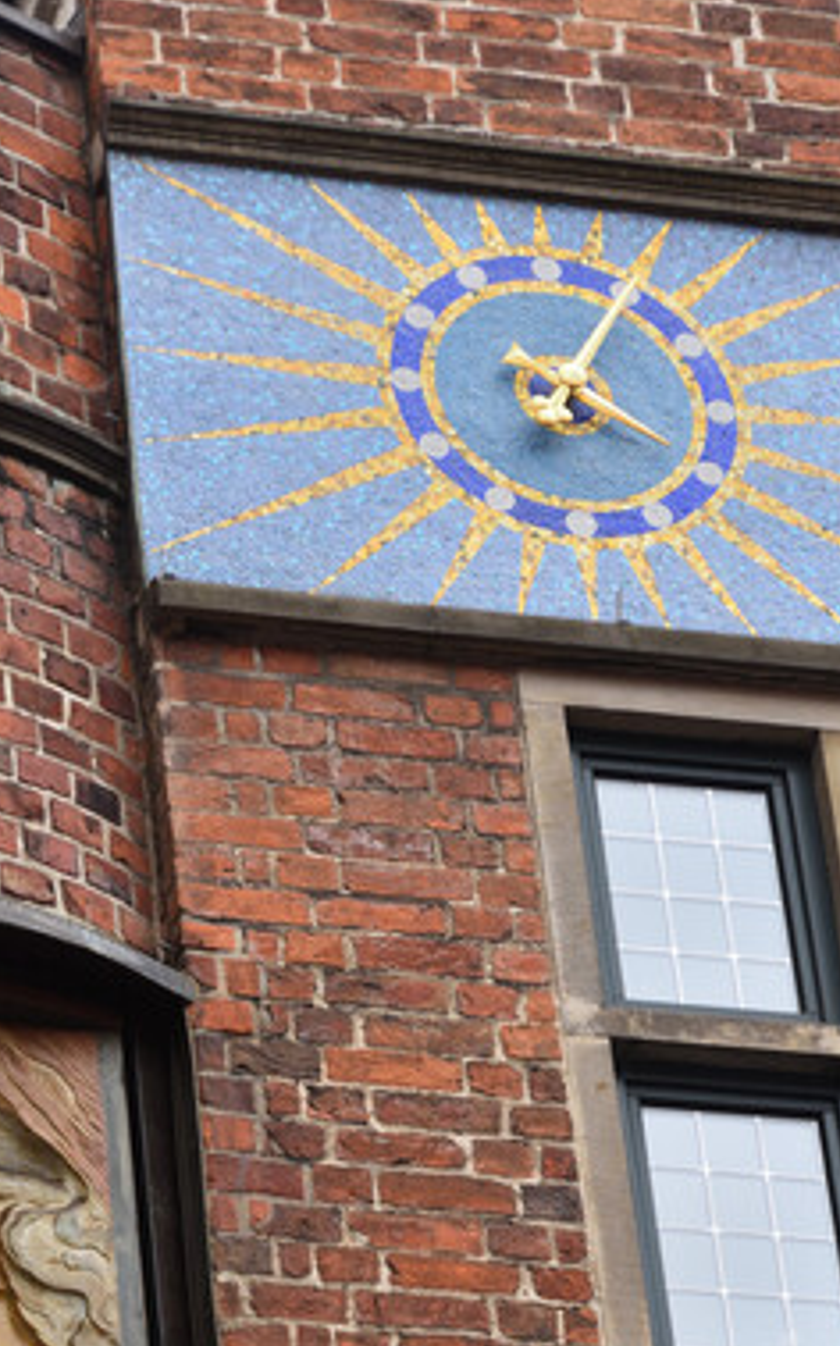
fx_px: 6745
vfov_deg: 11.4
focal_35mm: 184
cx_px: 164
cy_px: 1047
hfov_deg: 7.1
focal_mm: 66
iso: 160
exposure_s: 1/60
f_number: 6.3
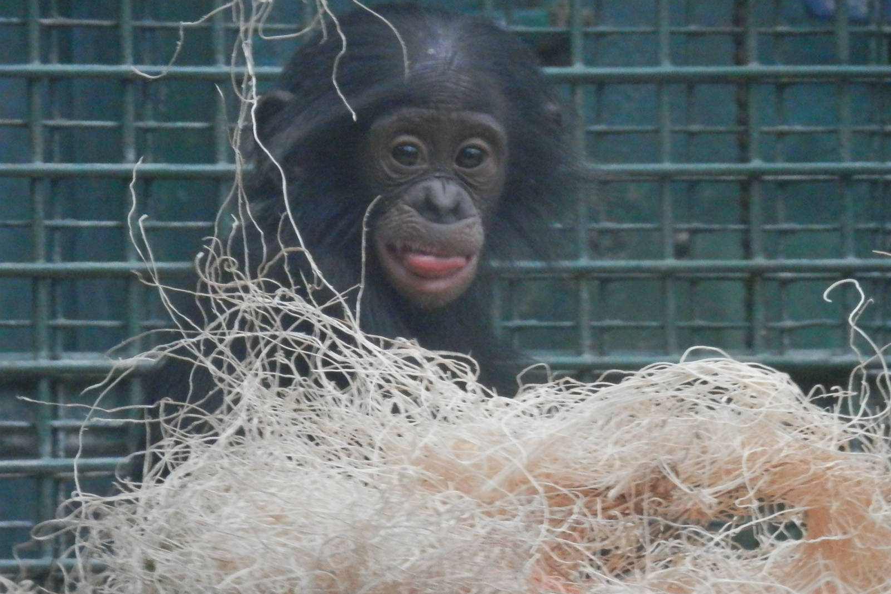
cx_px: 446
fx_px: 12895
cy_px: 297
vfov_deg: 2.6
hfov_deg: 4.0
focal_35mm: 521
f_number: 6.9
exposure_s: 1/15
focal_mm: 90
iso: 800
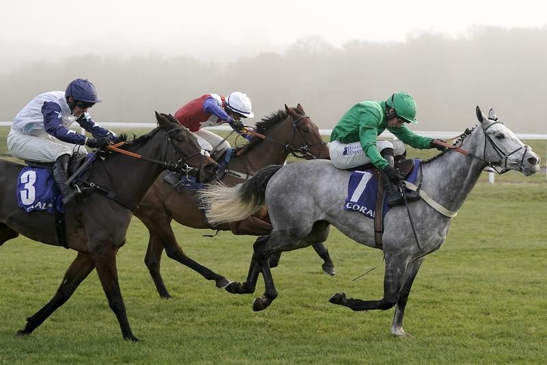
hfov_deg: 28.8
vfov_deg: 19.4
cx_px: 274
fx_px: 1063
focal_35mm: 70
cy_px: 182
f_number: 2.8
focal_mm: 70
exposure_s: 1/1250
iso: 400
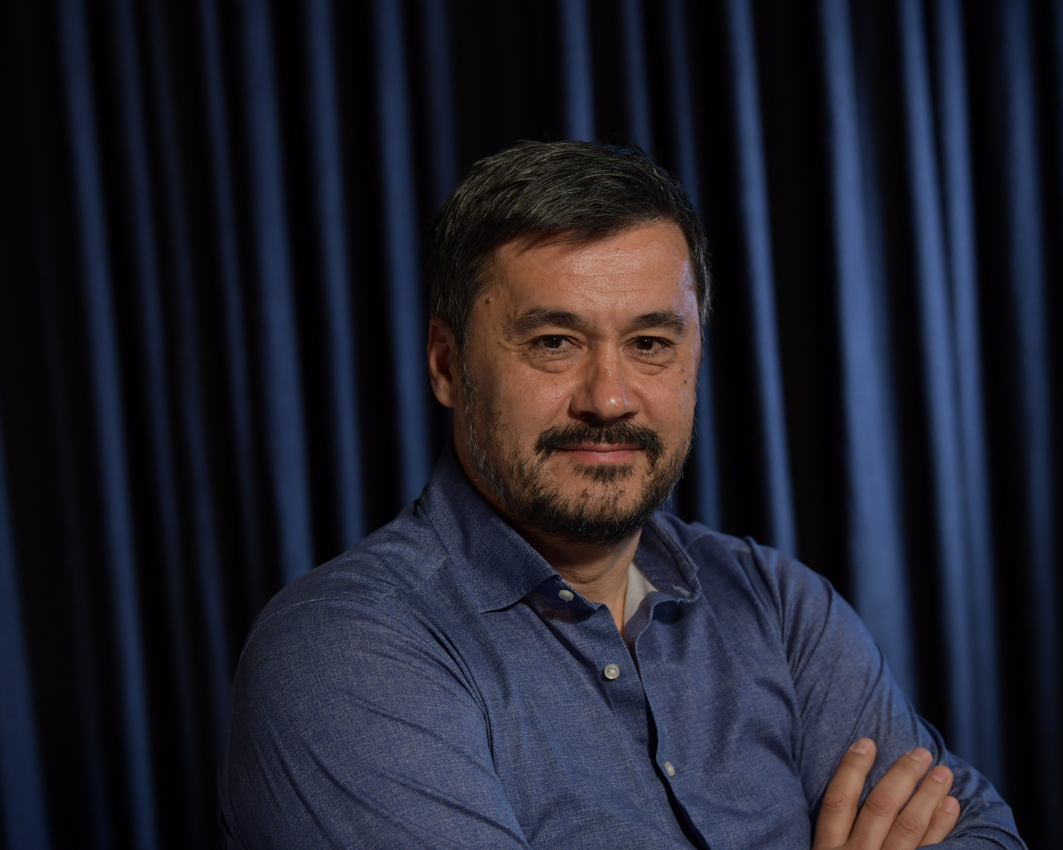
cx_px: 569
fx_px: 3649
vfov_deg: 13.3
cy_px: 422
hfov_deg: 16.6
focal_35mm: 116
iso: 1000
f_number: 4
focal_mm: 102
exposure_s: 1/160
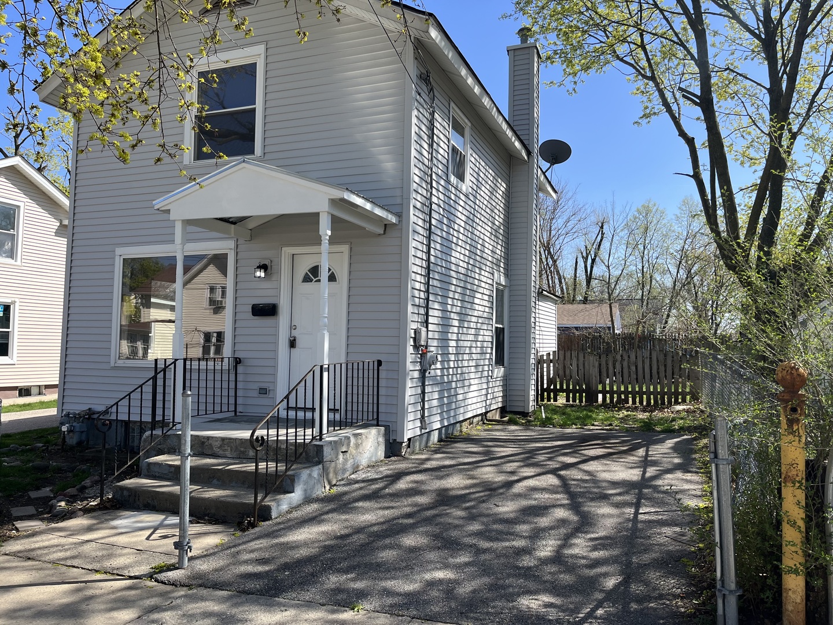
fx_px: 626
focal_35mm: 26
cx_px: 416
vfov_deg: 53.1
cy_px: 312
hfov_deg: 67.3
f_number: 1.6
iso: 50
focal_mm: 5.1
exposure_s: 1/2268
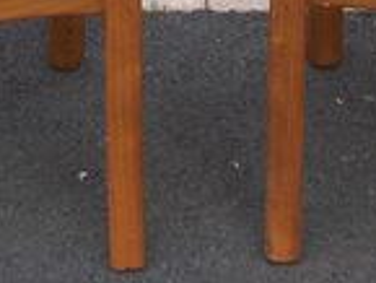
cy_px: -421
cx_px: 215
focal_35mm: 214
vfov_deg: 6.6
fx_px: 2326
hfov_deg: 9.2
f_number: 2.9
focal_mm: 5.7
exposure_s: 1/296
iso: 80
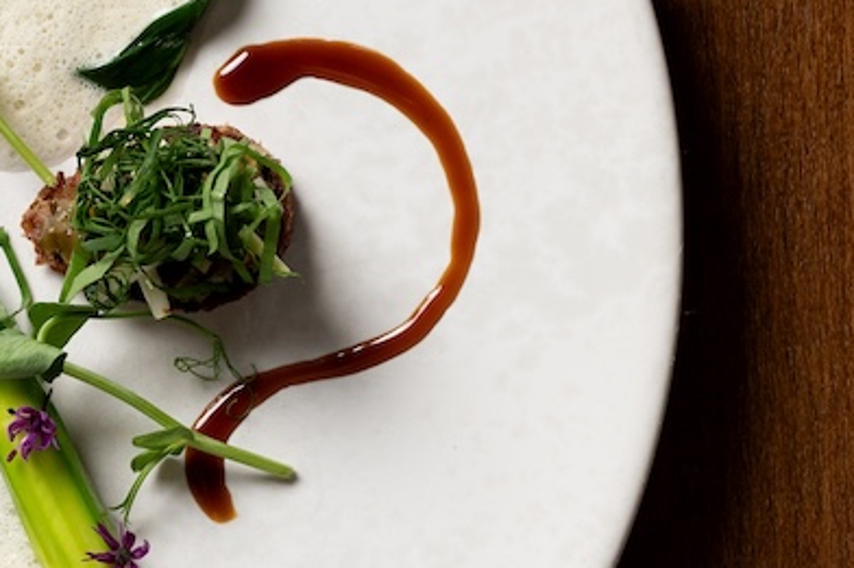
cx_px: -146
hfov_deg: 7.9
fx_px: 6094
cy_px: 155
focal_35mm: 257
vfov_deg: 5.3
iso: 250
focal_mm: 105
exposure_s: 1/200
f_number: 9
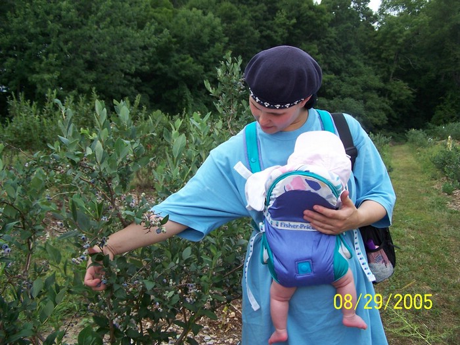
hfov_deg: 49.0
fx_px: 505
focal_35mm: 38
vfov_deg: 37.7
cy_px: 172
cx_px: 230
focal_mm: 6.3
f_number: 2.8
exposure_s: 1/500
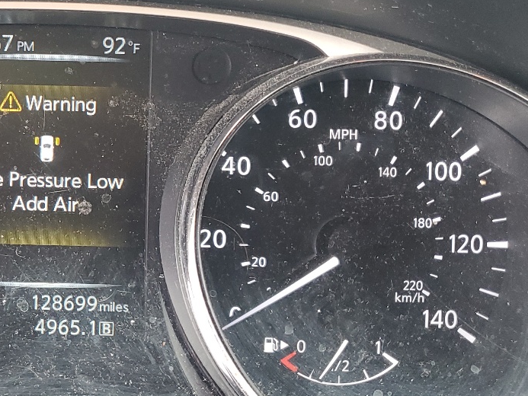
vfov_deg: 24.4
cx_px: 28
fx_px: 915
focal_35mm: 60
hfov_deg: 30.4
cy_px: 172
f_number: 1.5
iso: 89
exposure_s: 1/60.2
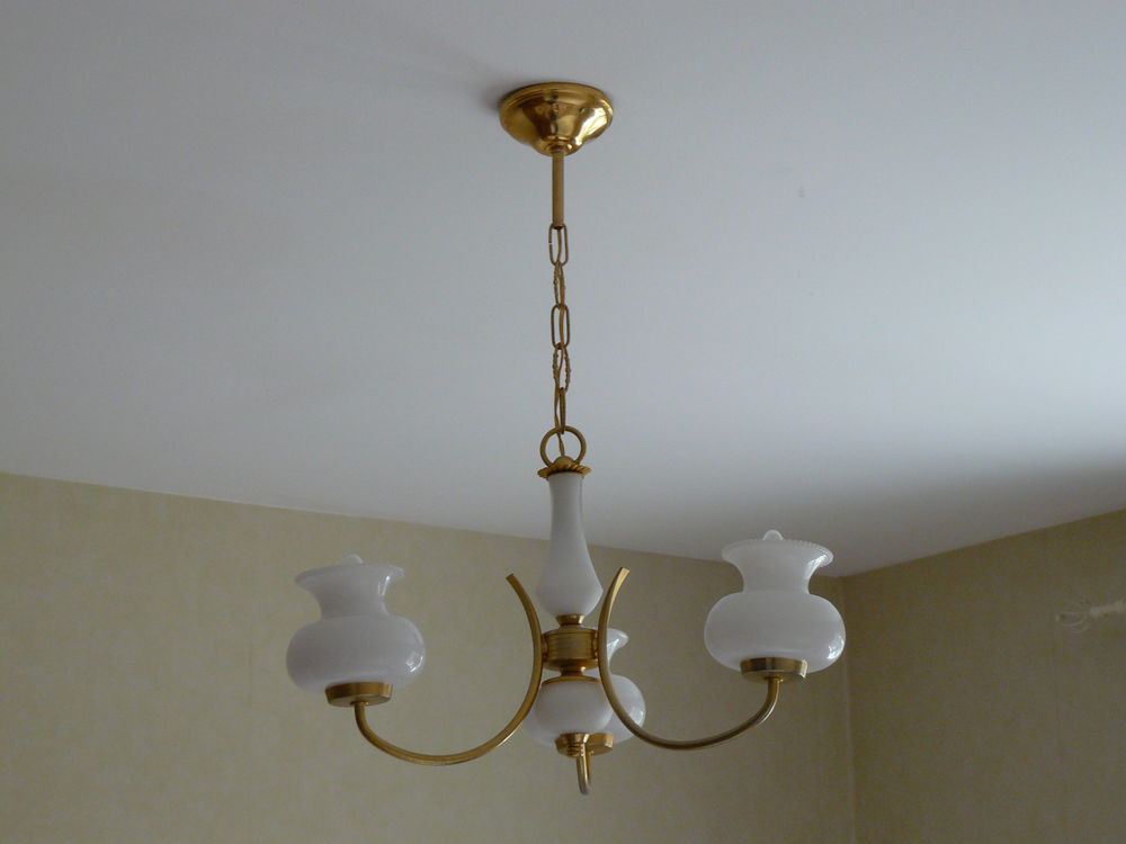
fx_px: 2472
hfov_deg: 25.7
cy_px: 422
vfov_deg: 19.4
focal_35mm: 76
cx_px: 563
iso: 200
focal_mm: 12.6
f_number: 3.2
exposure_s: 1/20
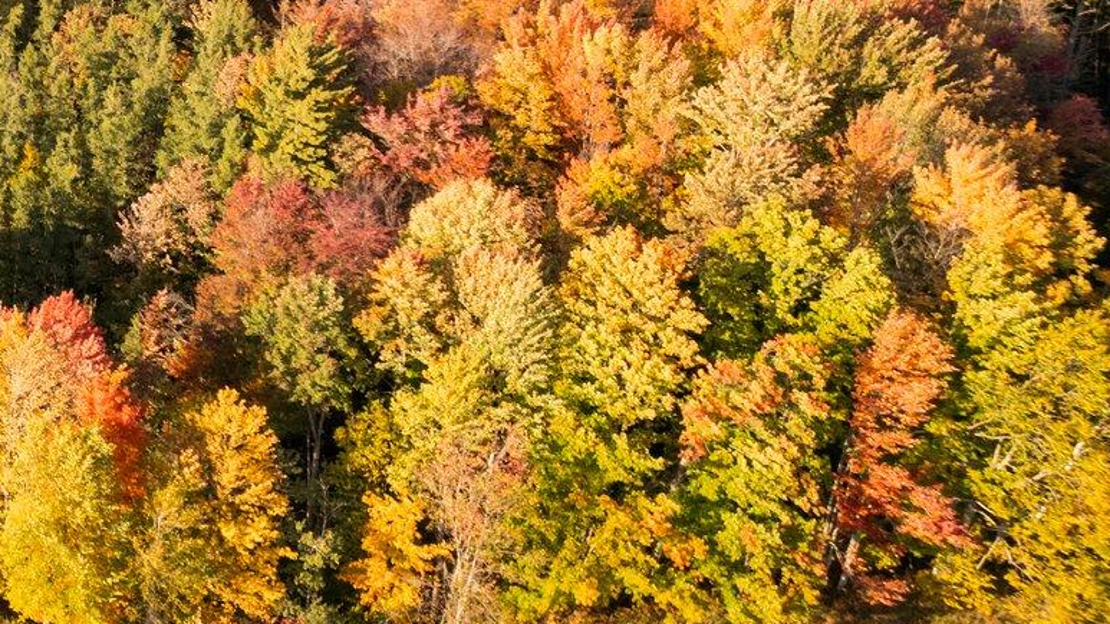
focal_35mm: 61
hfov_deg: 28.0
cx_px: -353
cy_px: -136
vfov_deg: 18.6
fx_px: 1796
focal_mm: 8.38
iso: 100
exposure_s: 1/500
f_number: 2.8
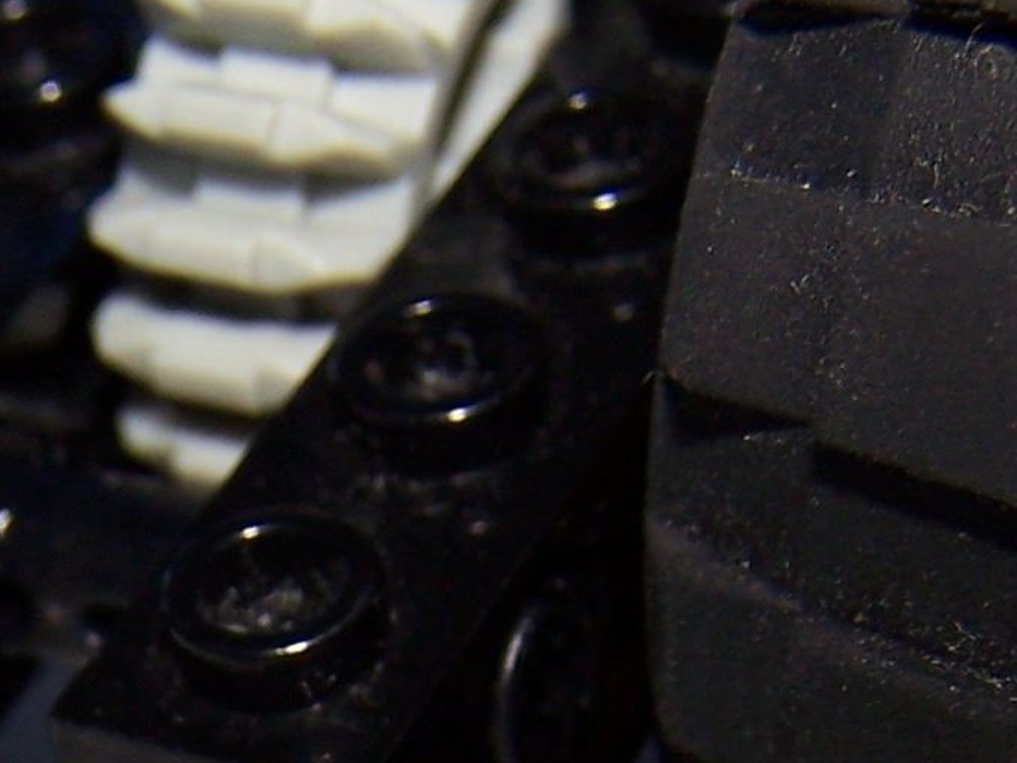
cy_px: 1143
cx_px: 48
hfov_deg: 13.6
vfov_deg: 10.0
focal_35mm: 144
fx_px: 4231
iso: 80
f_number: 2.8
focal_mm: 6.3
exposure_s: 1/60
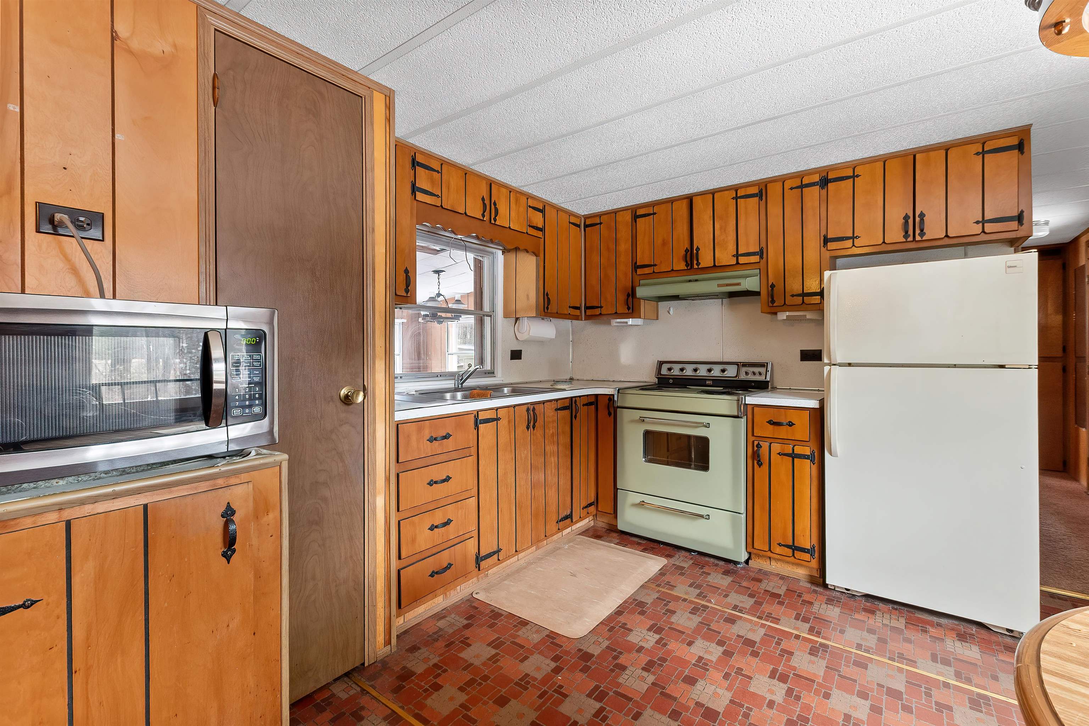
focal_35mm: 15
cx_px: 544
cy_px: 363
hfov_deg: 100.4
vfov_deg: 77.3
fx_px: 454
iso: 800
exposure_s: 1/6
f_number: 7.1
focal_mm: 10
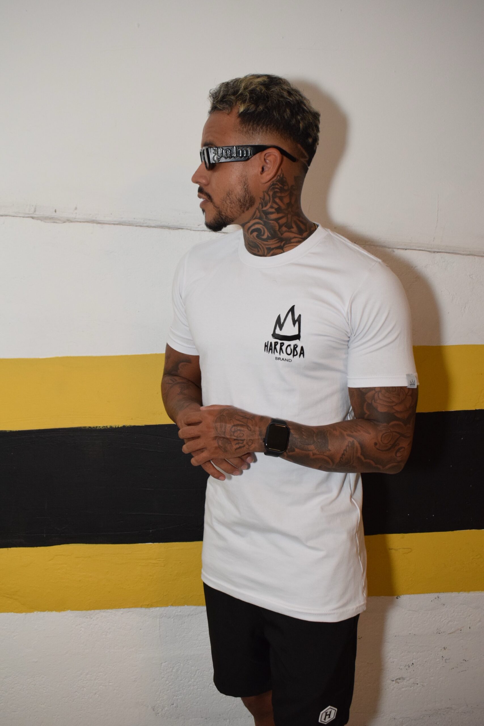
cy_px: 363
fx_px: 756
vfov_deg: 51.3
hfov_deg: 35.5
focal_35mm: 38
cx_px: 242
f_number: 5.6
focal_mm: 25
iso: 1600
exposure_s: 1/160
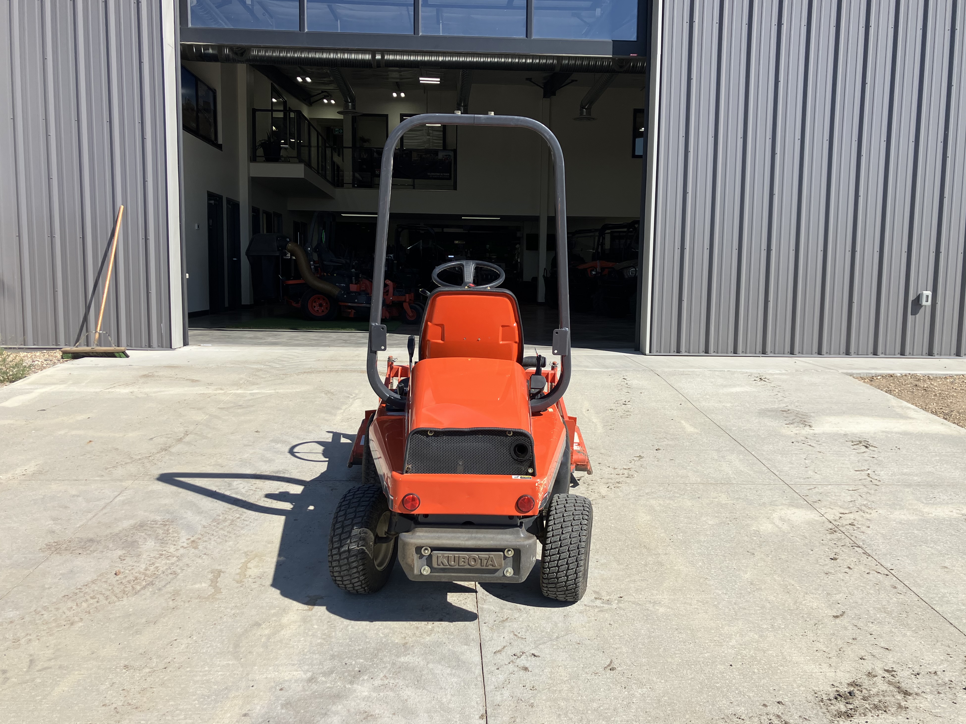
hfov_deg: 61.7
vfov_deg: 48.2
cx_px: 480
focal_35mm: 29
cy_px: 362
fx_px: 809
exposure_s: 1/2433
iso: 32
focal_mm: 3.99
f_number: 1.8
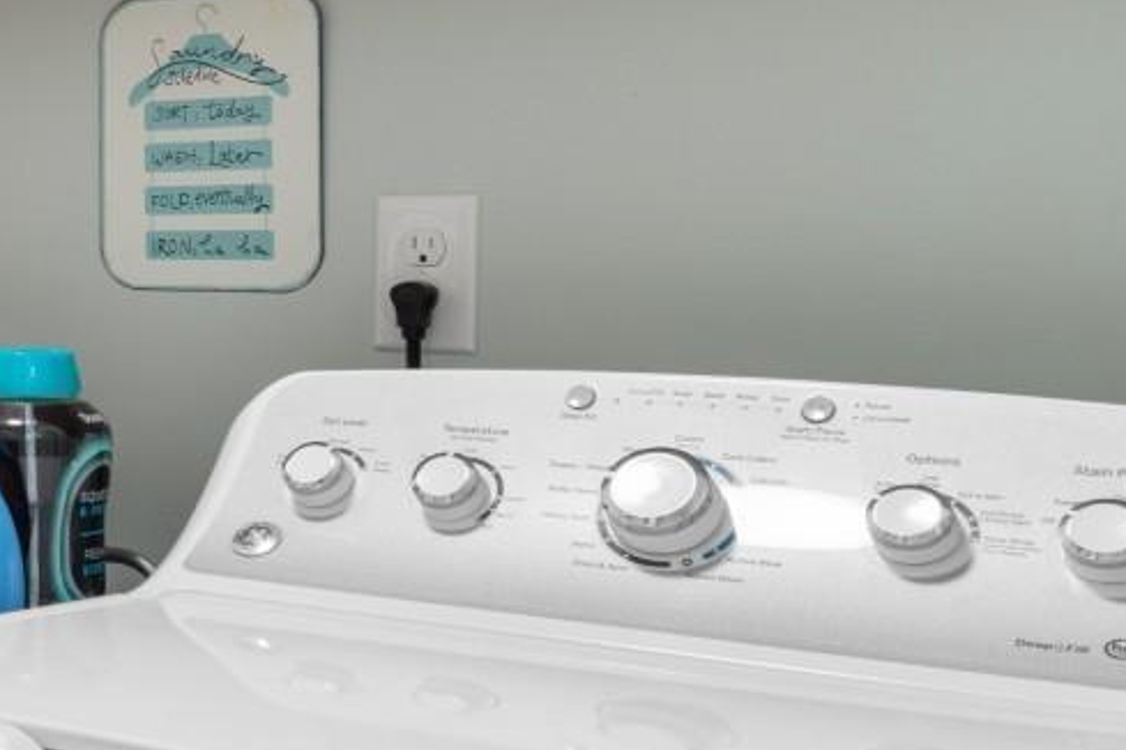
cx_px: -592
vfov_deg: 21.4
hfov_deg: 24.4
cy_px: 186
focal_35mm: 63
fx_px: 1970
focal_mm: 13
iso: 100
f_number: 5
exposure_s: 1.6
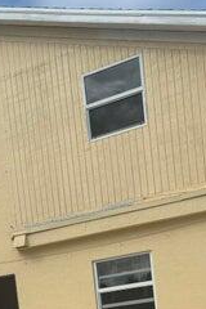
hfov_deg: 18.5
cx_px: 5
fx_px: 618
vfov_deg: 25.1
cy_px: 376
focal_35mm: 72
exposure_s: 1/5348
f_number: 1.6
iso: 50
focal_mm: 5.96
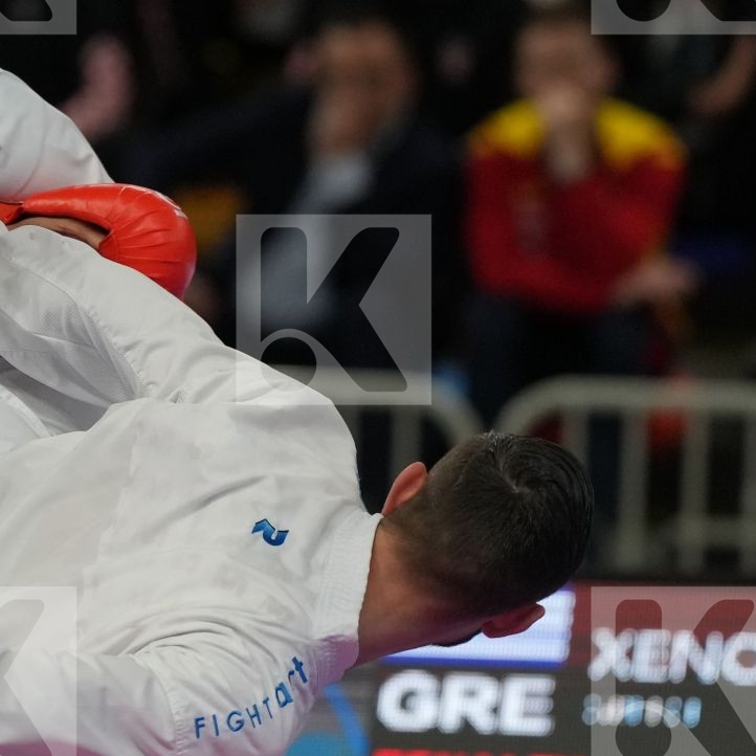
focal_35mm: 636
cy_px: 310
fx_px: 15715
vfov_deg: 2.8
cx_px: -21
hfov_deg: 2.8
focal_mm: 200
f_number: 3.2
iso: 2000
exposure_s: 1/1000
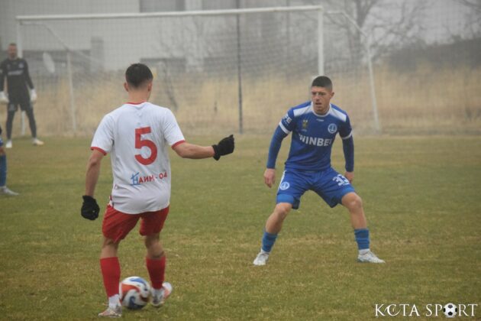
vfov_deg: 5.1
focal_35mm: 270
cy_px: 160
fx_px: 3607
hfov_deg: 7.6
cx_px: 240
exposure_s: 1/500
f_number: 5.6
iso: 6400
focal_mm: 180
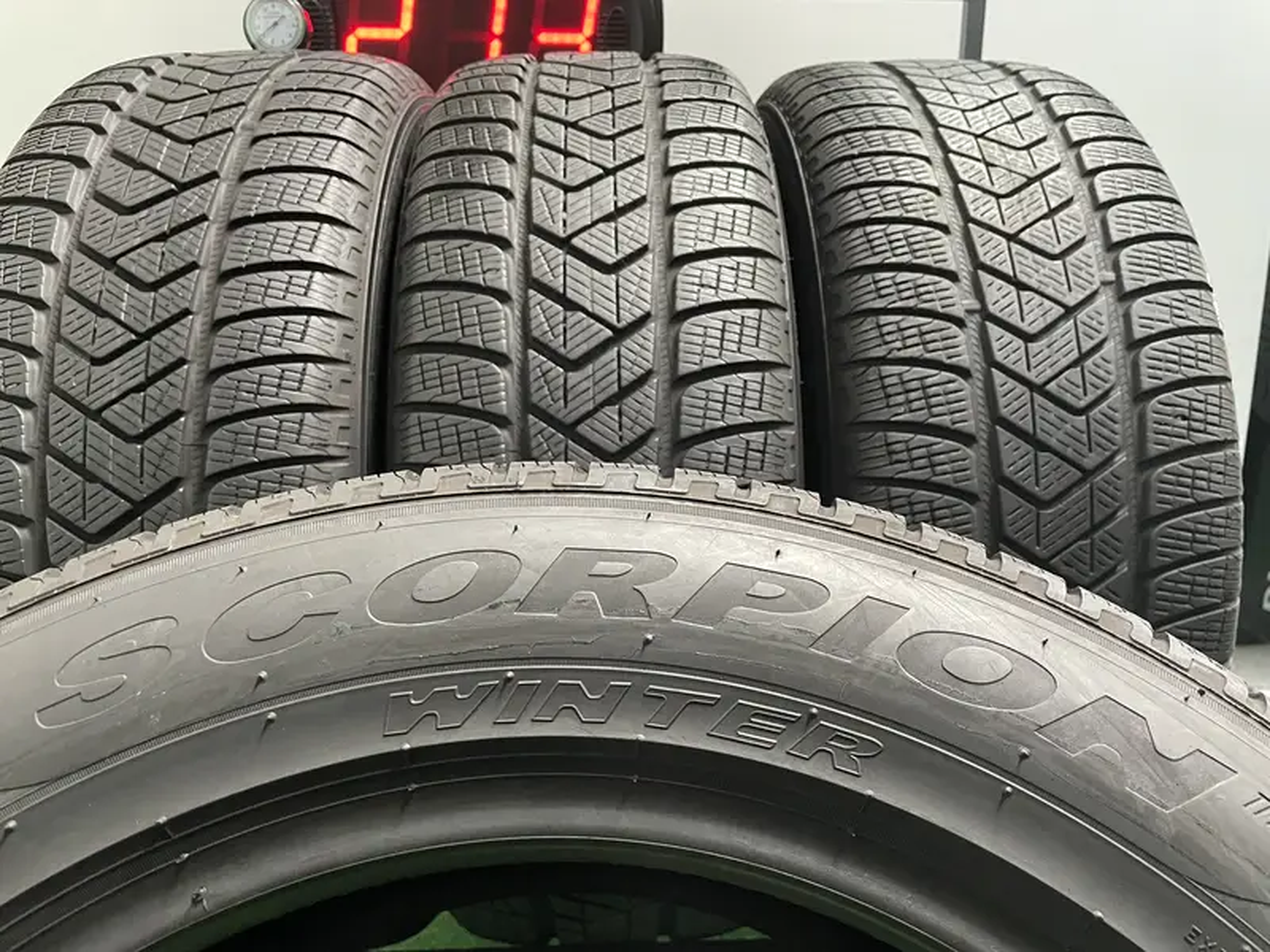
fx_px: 954
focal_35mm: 26
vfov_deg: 53.1
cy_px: 476
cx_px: 635
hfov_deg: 67.3
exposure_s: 1/60
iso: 400
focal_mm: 4.2
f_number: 1.6
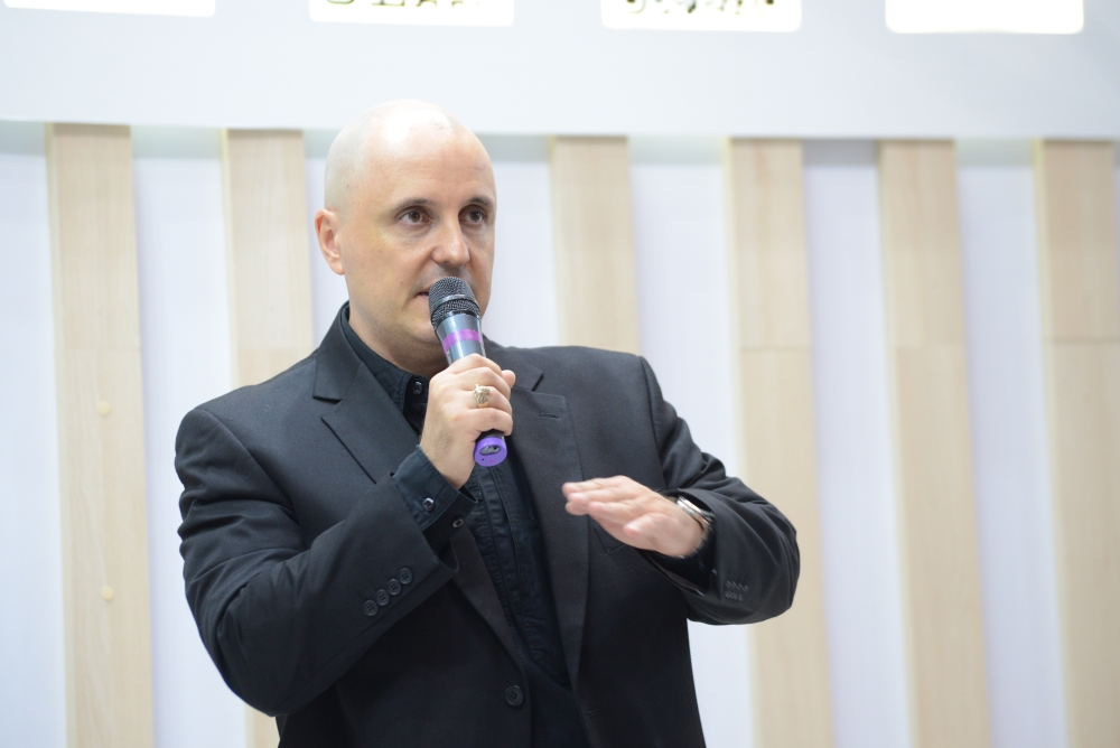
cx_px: 560
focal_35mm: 200
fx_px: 6226
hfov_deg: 10.3
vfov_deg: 6.9
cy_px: 374
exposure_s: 1/160
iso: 1600
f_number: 3.5
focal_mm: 200
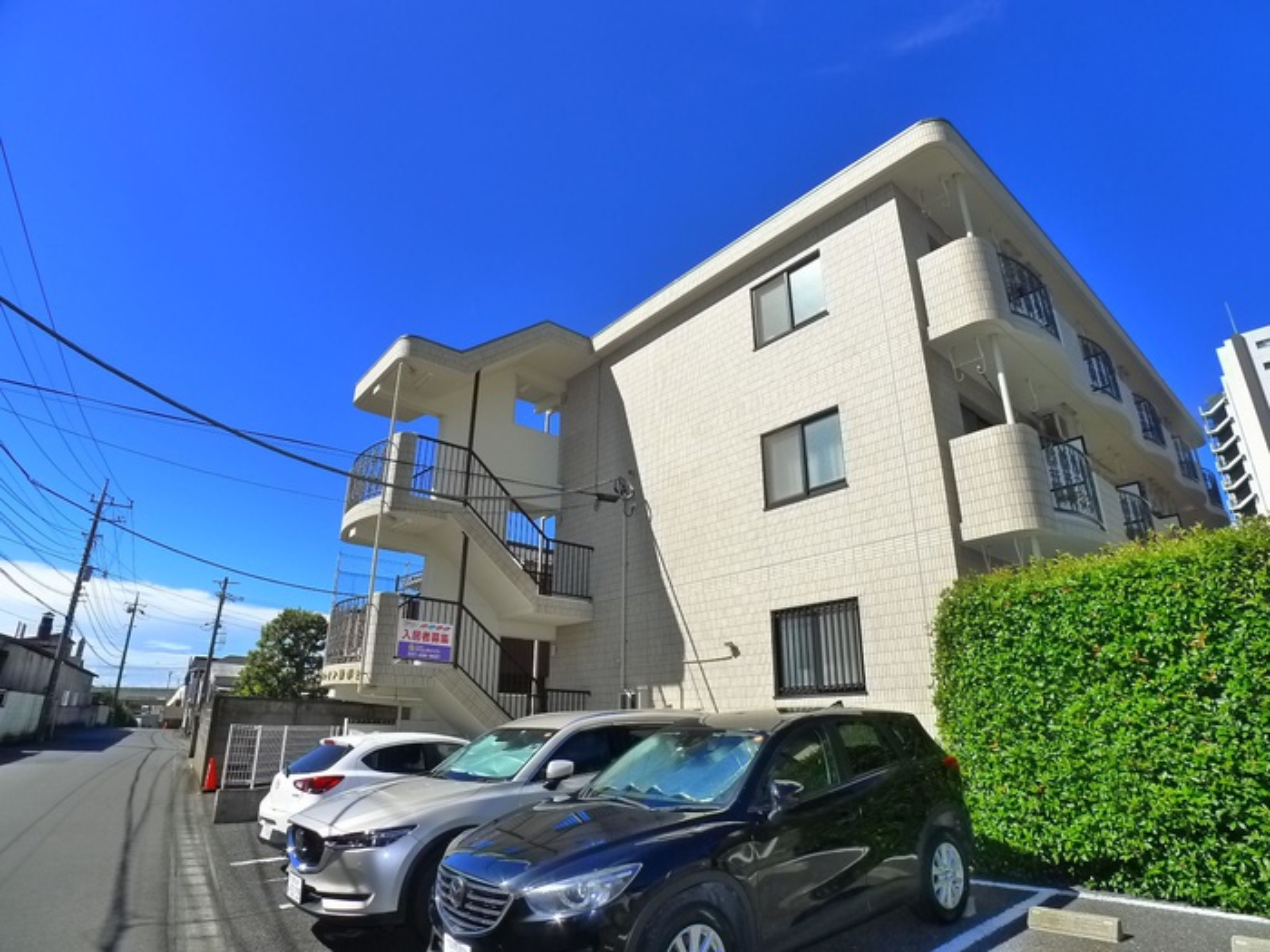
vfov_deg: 56.8
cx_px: 635
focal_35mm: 24
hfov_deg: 71.6
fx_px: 881
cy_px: 476
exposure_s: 1/800
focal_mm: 5.1
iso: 400
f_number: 4
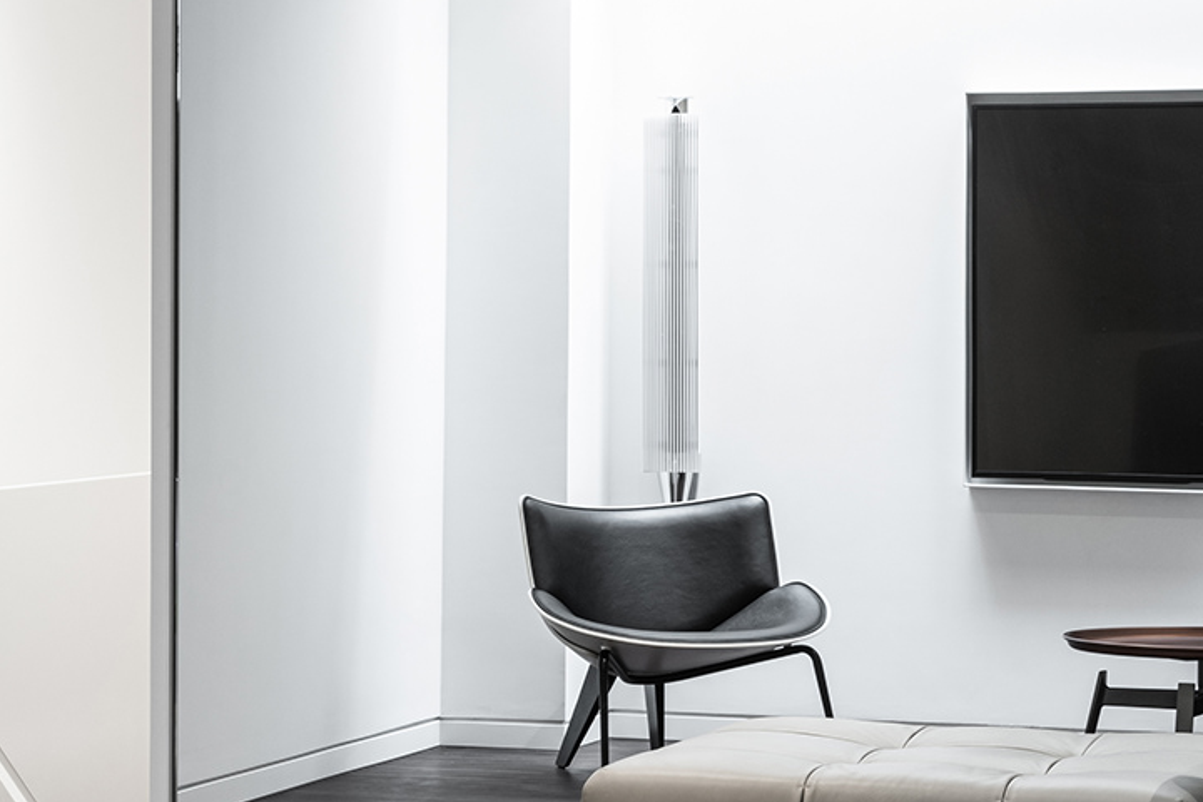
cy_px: 322
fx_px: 4010
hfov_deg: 16.8
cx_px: 92
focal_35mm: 120
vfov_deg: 11.4
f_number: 10
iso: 100
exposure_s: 1
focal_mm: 45
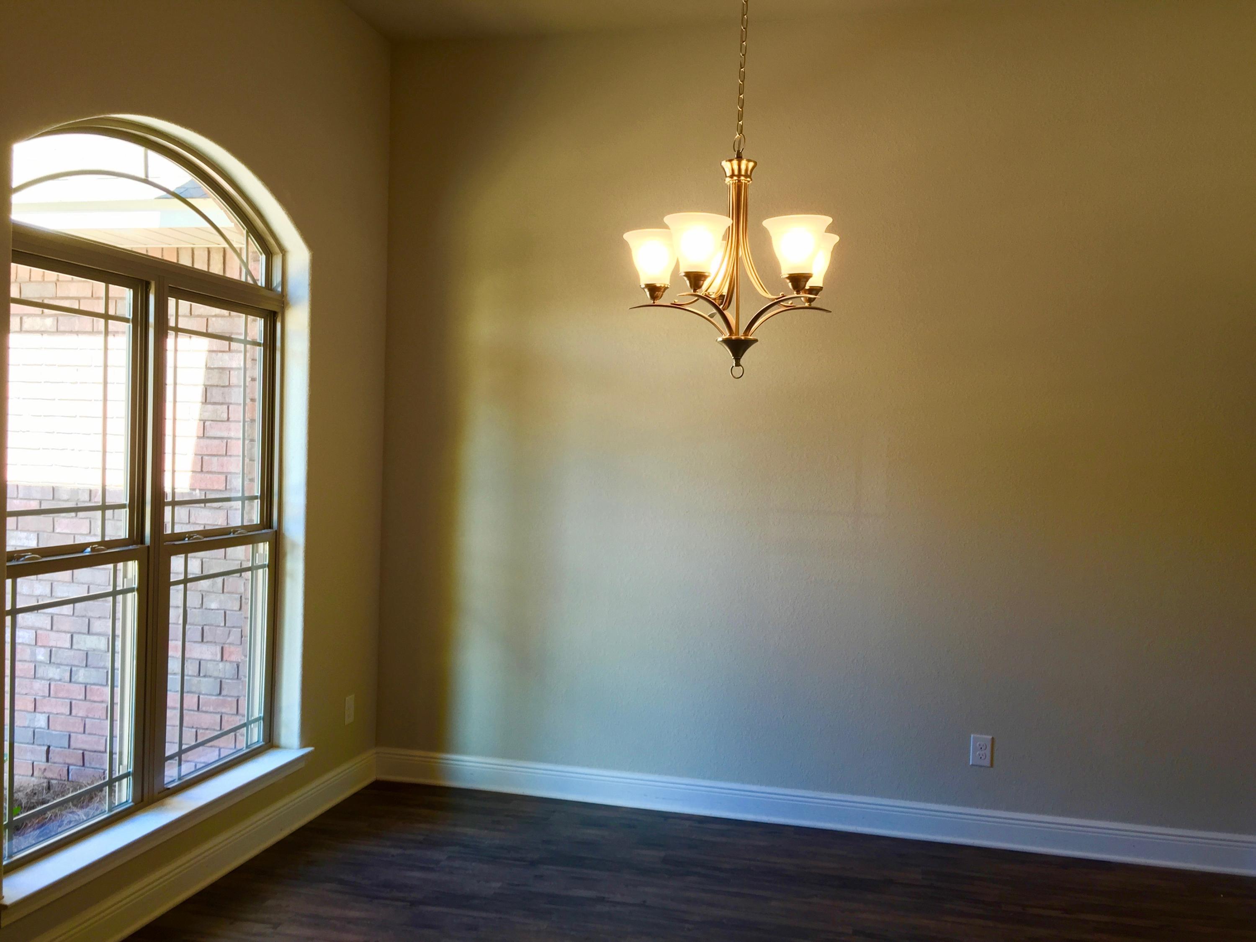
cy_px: 471
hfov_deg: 61.7
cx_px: 628
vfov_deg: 48.2
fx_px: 1052
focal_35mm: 29
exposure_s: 1/30
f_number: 2.2
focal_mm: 4.15
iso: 32
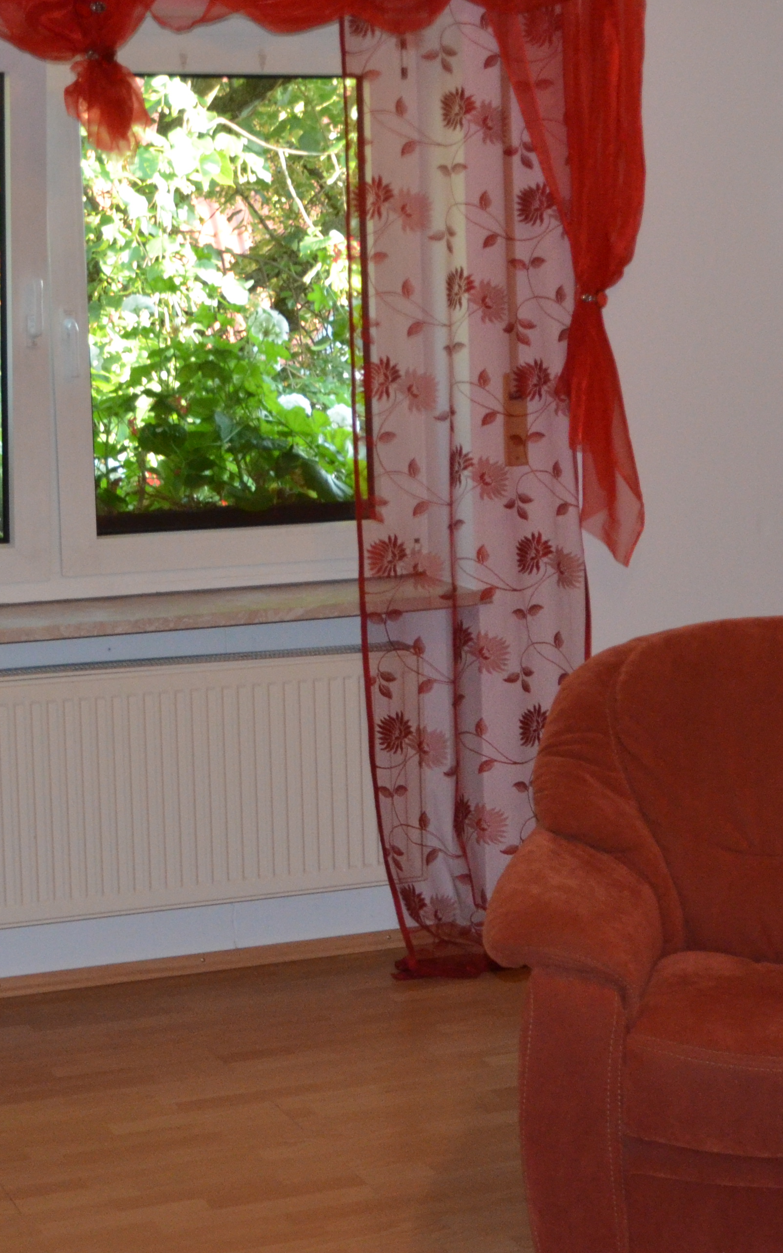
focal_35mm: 79
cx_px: 538
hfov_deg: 16.5
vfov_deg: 26.1
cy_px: 516
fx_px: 2696
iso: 1600
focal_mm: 27
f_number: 4
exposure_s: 1/60
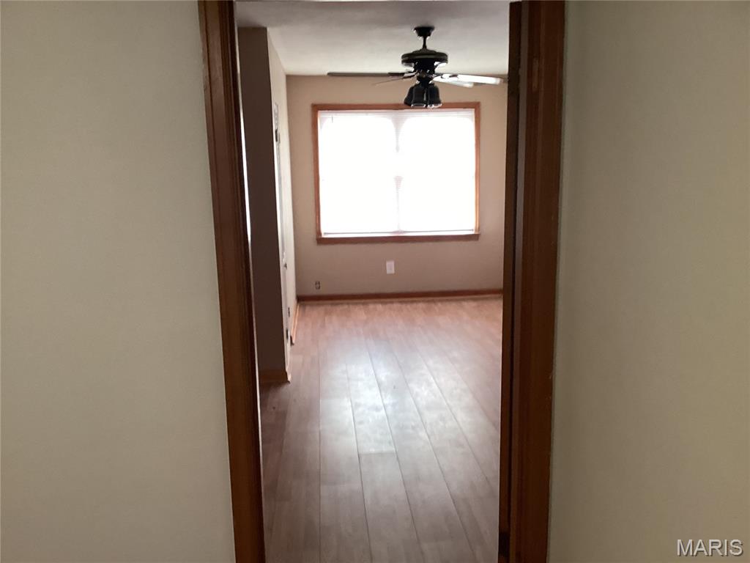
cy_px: 282
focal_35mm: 31
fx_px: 672
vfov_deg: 45.4
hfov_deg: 58.4
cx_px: 375
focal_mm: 3.3
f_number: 2.4
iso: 200
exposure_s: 1/60
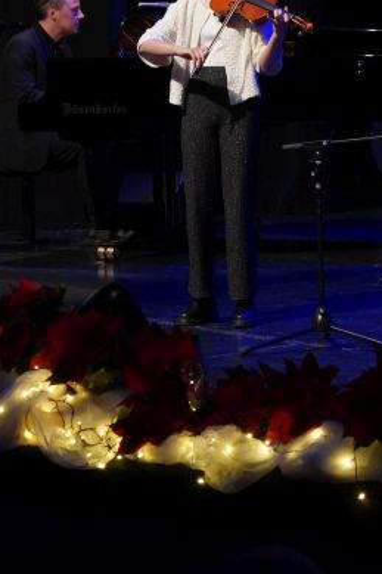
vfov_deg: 10.7
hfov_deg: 7.2
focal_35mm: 191
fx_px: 3043
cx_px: 204
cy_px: -15
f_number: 3.2
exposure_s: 1/100
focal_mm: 50
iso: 1600
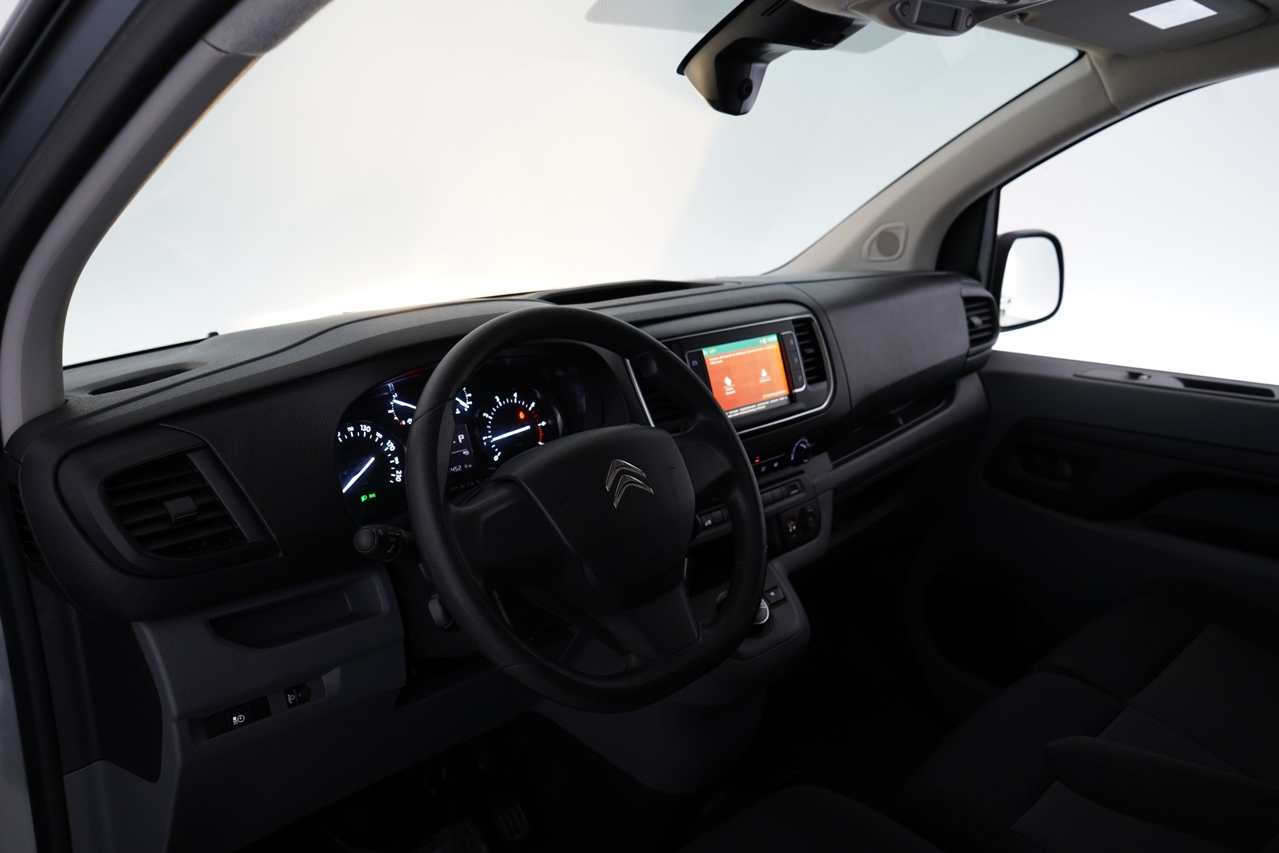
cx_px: 640
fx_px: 995
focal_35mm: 28
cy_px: 426
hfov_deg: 65.5
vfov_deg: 46.4
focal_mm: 28
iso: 800
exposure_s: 1/10
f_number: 5.6
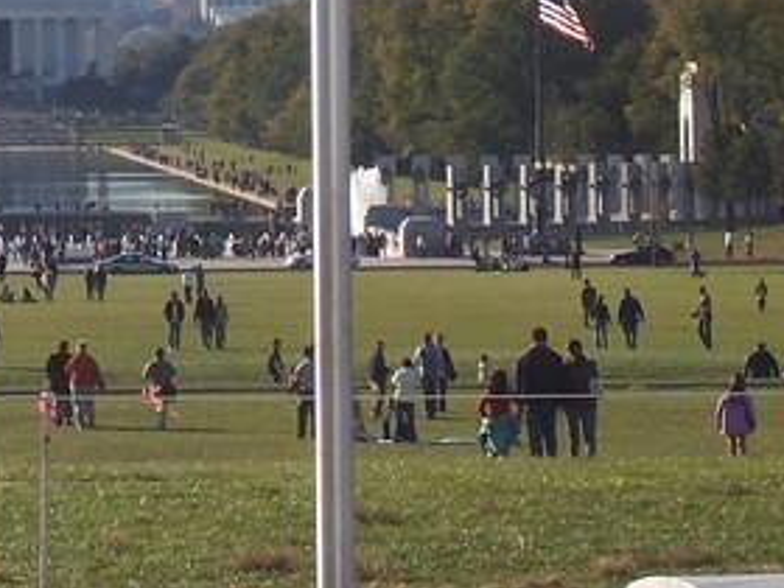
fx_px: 5753
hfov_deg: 7.8
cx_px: -39
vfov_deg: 5.8
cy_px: -36
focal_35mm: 254
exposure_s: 1/180
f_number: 9.5
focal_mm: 16.8
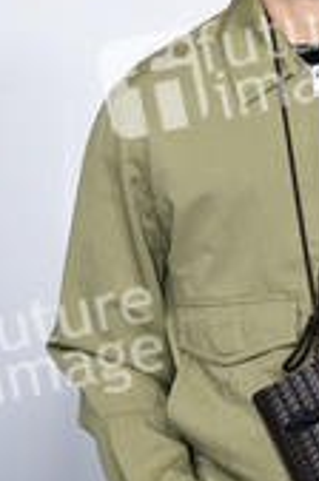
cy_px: 213
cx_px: 328
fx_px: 2589
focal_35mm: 194
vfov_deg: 10.6
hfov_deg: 7.0
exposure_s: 1/250
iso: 1000
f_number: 5.6
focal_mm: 82
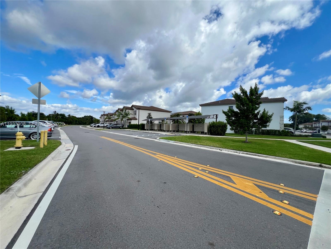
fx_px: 124
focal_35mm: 13
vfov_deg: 89.9
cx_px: 166
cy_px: 124
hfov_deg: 106.2
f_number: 1.8
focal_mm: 1.57
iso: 32
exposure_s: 1/1727
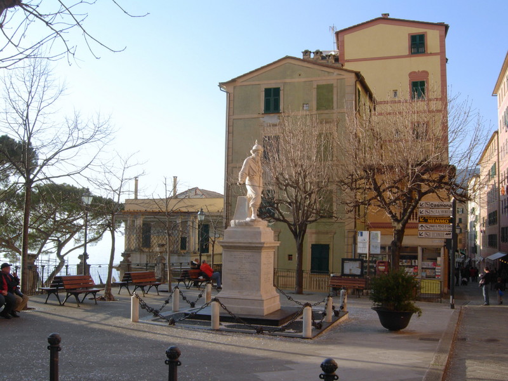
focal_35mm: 36
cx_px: 254
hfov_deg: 51.4
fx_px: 528
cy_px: 190
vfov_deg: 39.7
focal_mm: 7.5
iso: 50
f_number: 5.4
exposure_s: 1/157
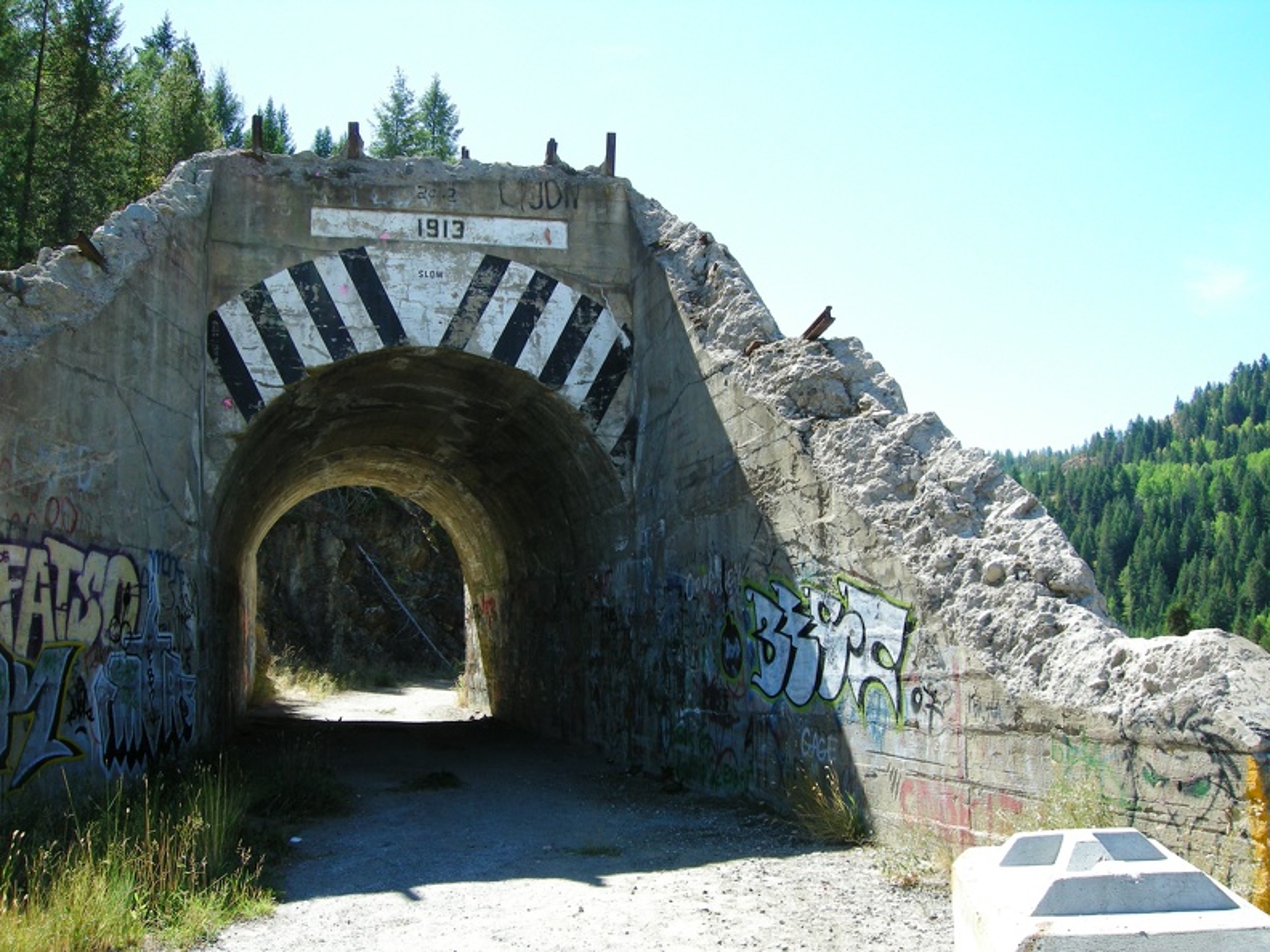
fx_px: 1321
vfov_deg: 39.7
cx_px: 635
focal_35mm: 36
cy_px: 476
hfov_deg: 51.4
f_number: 4.8
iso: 64
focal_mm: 7.5
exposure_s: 1/155
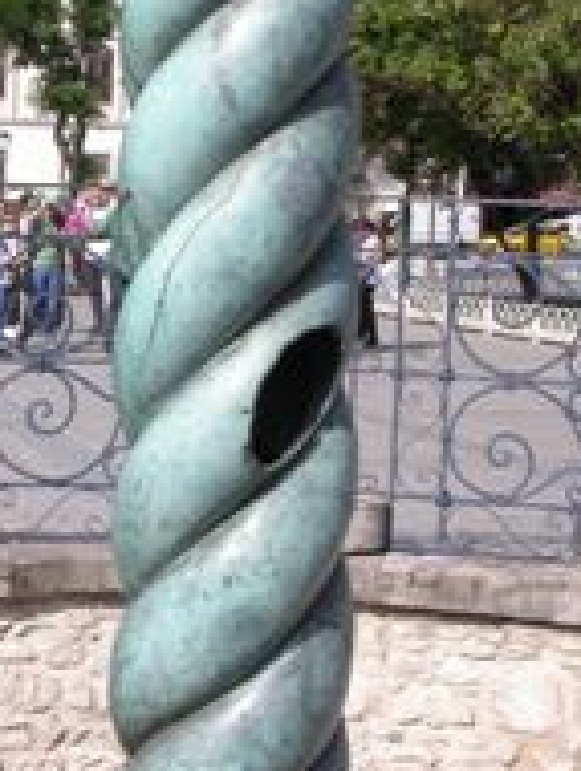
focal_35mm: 80
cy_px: 317
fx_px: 1786
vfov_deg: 24.4
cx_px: 130
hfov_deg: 18.3
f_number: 7.5
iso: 100
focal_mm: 7.85
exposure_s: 1/250
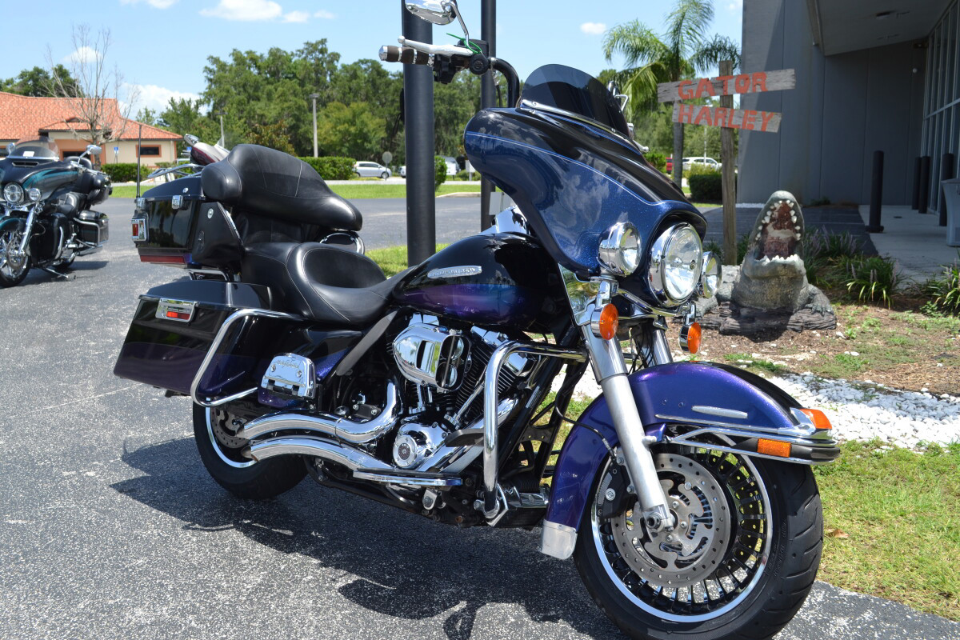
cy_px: 320
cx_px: 480
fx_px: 880
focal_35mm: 33
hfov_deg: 57.2
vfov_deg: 40.0
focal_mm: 22
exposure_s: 1/200
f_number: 7.1
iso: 100
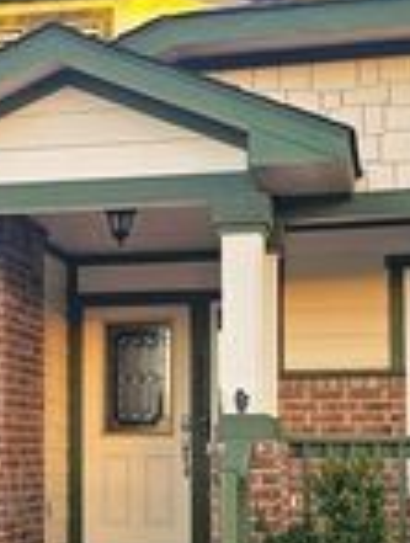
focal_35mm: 78
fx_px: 1226
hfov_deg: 18.9
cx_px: 155
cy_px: 397
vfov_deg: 24.7
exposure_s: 1/120
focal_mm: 6.3
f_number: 1.7
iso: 25
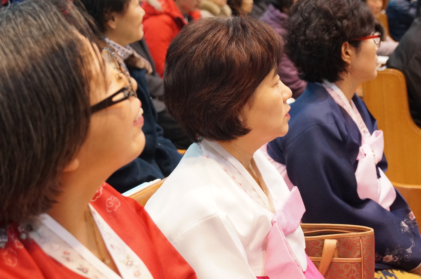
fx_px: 876
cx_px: 210
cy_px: 140
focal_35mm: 75
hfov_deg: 27.0
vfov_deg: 18.1
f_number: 5.6
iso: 3200
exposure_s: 1/60
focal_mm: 50
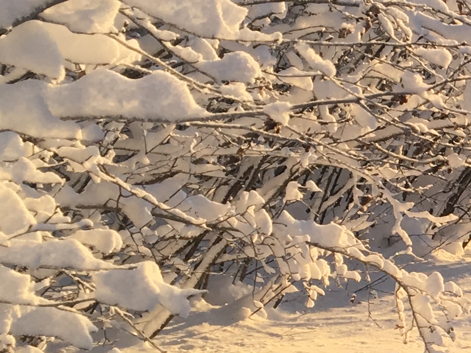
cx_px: 795
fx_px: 1770
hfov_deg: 13.8
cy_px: 294
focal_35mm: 130
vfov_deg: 11.4
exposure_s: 1/630
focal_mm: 4.15
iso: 25
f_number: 2.2
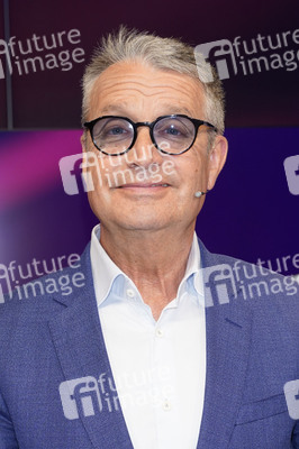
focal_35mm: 58
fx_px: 724
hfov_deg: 23.3
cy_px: 224
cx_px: 150
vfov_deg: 34.5
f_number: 5.6
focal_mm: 58
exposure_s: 1/160
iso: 2000
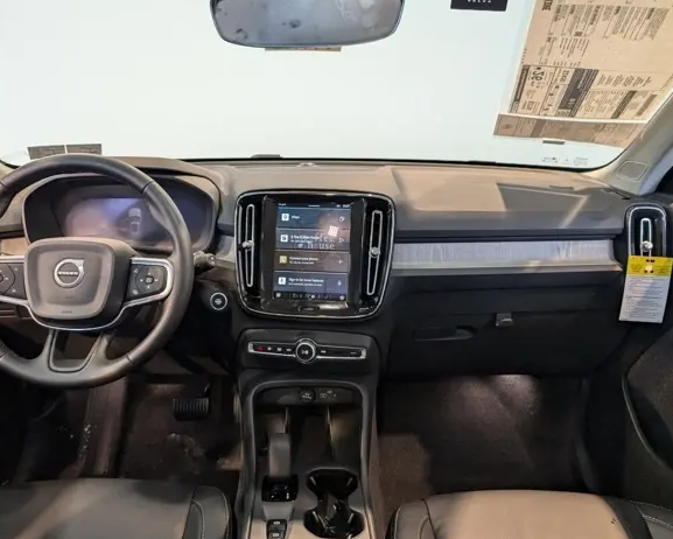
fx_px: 518
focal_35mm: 26
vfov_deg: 55.0
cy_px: 264
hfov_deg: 65.9
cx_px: 303
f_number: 1.68
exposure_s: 1/66.3
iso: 182
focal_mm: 6.9
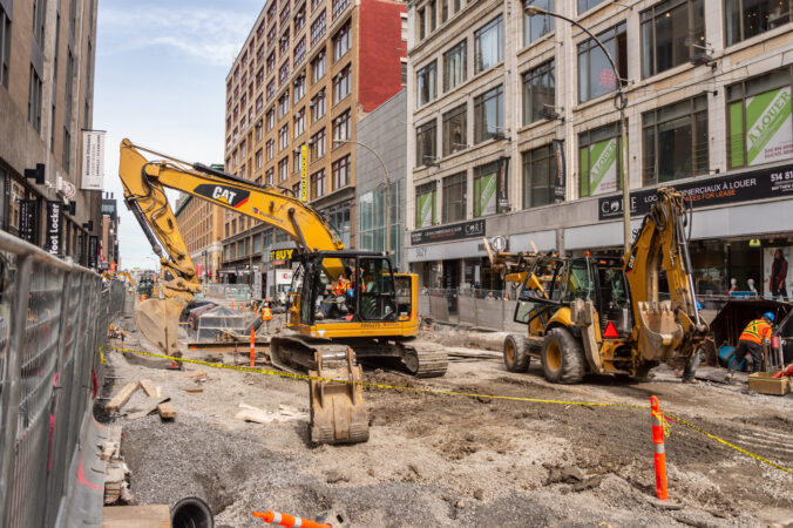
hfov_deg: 58.7
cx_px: 396
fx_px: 705
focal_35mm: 32
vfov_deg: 41.1
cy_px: 264
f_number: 6.3
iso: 640
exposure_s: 1/1000
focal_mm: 32
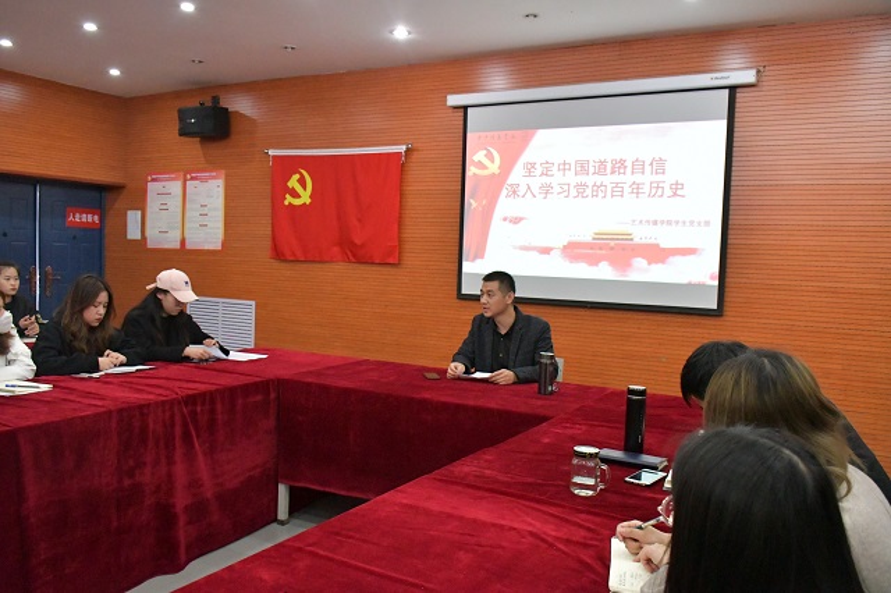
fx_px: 742
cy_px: 296
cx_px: 446
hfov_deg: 62.0
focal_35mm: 30
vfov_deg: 43.6
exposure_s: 1/125
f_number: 5.6
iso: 8000
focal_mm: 20
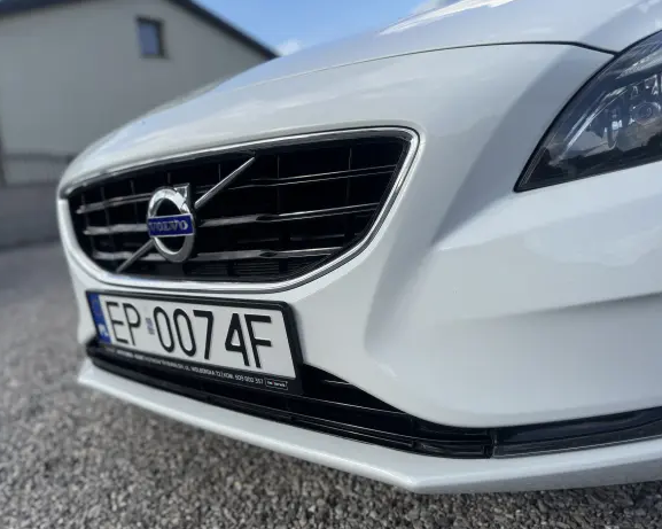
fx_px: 509
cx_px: 297
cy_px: 274
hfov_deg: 65.9
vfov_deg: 54.9
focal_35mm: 26
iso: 80
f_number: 1.78
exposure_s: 1/2604
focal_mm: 6.76
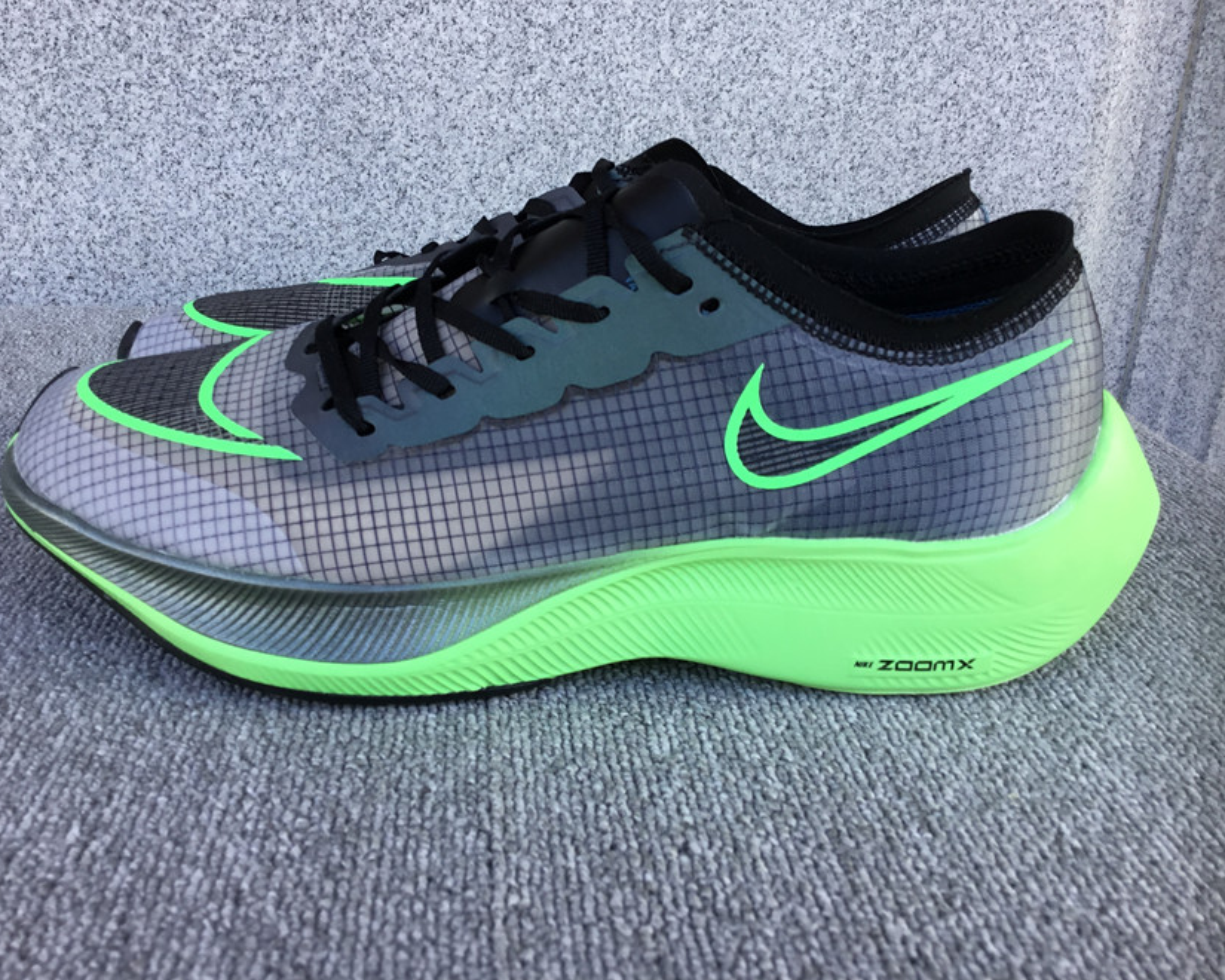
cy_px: 486
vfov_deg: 44.5
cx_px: 582
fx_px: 1196
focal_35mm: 33
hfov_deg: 54.2
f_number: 2.4
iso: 25
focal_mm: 3.3
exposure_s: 1/105
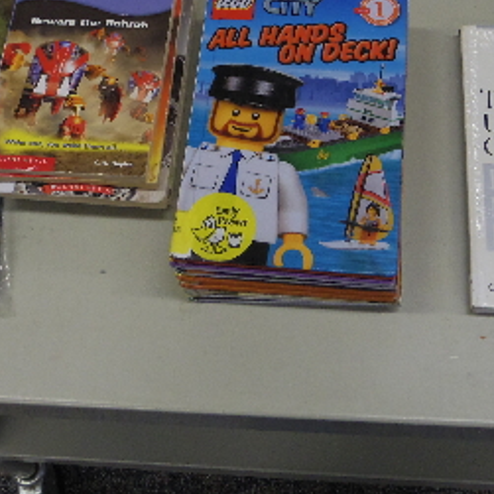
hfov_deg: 30.0
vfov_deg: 29.5
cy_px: 114
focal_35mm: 57
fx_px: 920
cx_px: 236
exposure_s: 1/50
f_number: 4.5
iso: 400
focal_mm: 5
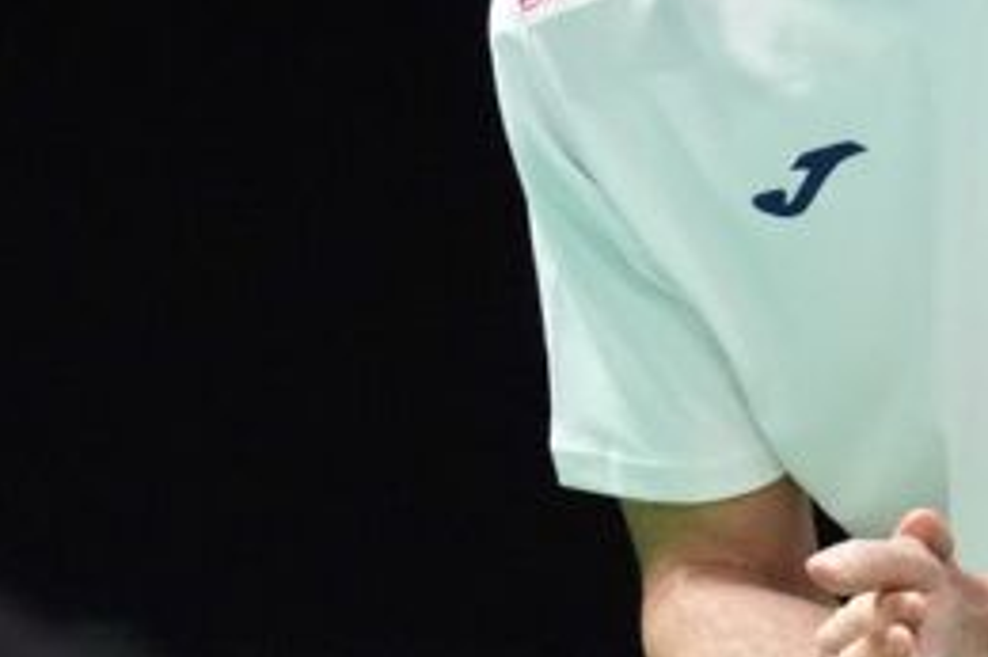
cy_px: 289
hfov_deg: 1.3
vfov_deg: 0.9
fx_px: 42236
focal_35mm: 1540
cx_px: 673
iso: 6400
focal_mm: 400
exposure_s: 1/2000
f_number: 3.2
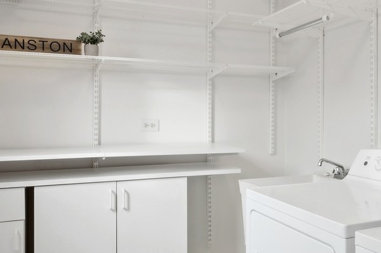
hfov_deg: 48.1
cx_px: 275
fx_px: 413
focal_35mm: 39
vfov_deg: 34.2
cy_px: 119
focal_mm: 14
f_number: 10
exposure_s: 1/10
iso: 100
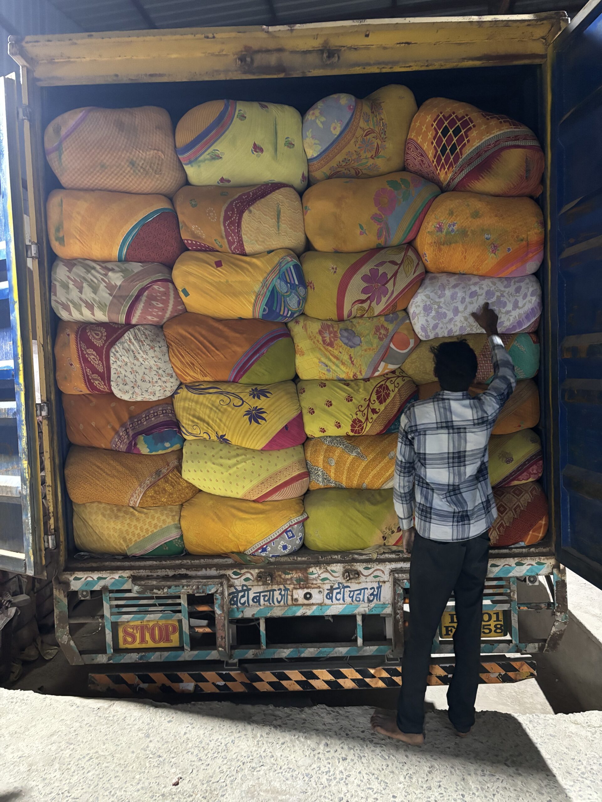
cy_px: 401
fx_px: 603
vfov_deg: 67.3
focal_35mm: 26
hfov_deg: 53.1
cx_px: 301
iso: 500
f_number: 1.6
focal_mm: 5.96
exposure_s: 1/25
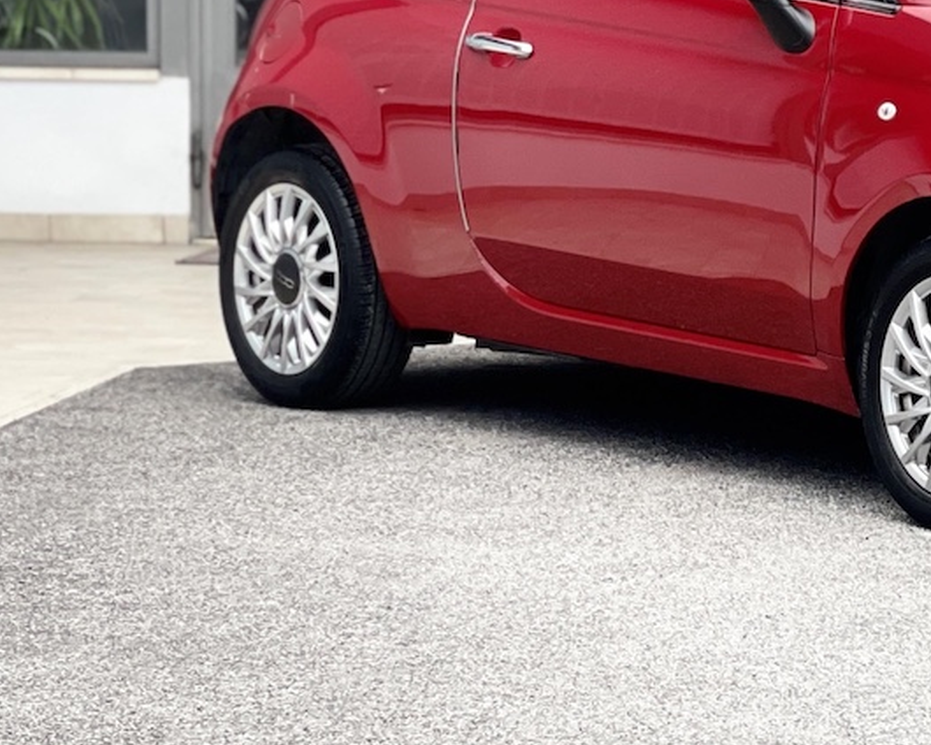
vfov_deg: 10.5
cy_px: 101
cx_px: 942
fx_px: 4050
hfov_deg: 12.9
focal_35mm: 147
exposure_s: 1/121
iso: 40
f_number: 2.2
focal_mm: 7.5
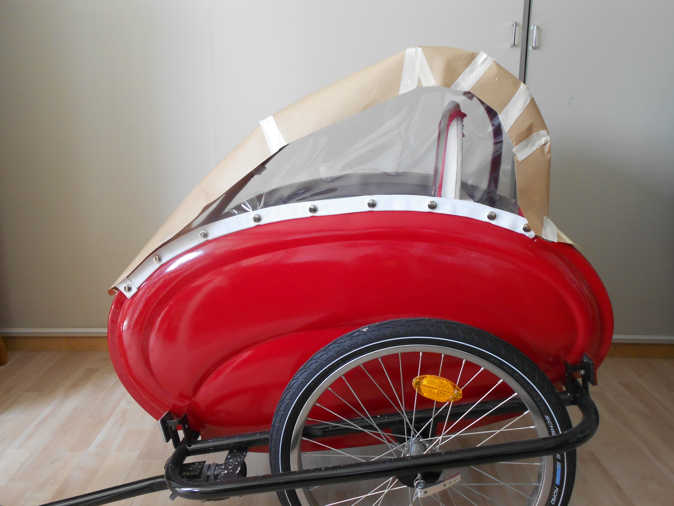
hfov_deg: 61.7
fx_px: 565
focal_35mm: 29
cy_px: 253
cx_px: 337
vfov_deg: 48.2
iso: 200
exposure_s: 1/30
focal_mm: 5.1
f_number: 3.4
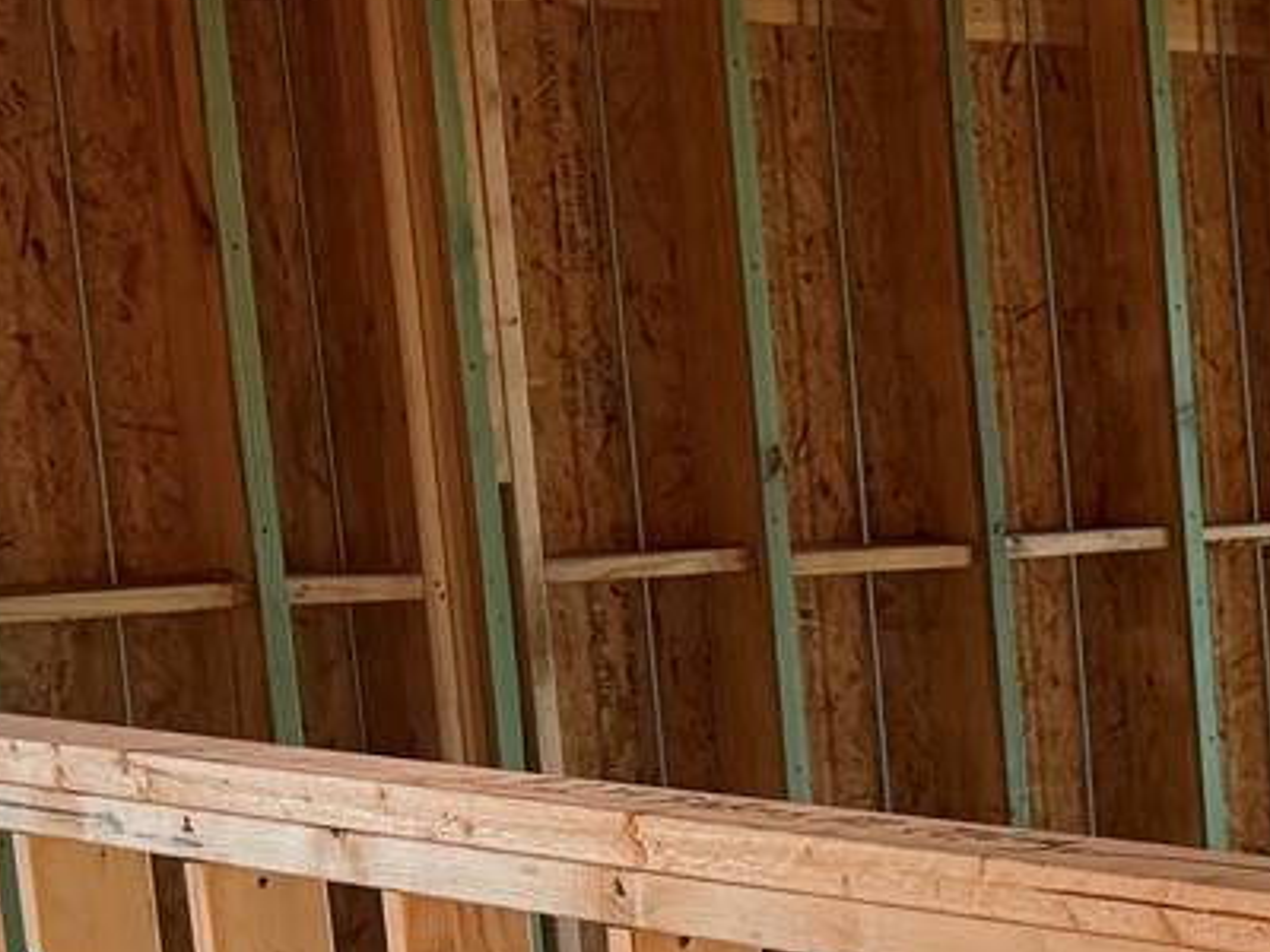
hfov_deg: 16.9
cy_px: 965
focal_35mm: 96
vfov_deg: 15.1
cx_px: 2286
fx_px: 3522
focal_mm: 6.76
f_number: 1.78
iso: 200
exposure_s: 1/63
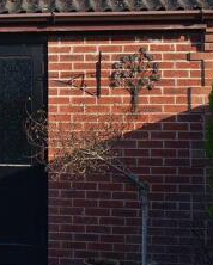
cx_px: -98
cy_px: 47
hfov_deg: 16.9
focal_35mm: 83
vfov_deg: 22.6
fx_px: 653
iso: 100
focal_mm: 20
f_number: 8
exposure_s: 1/250
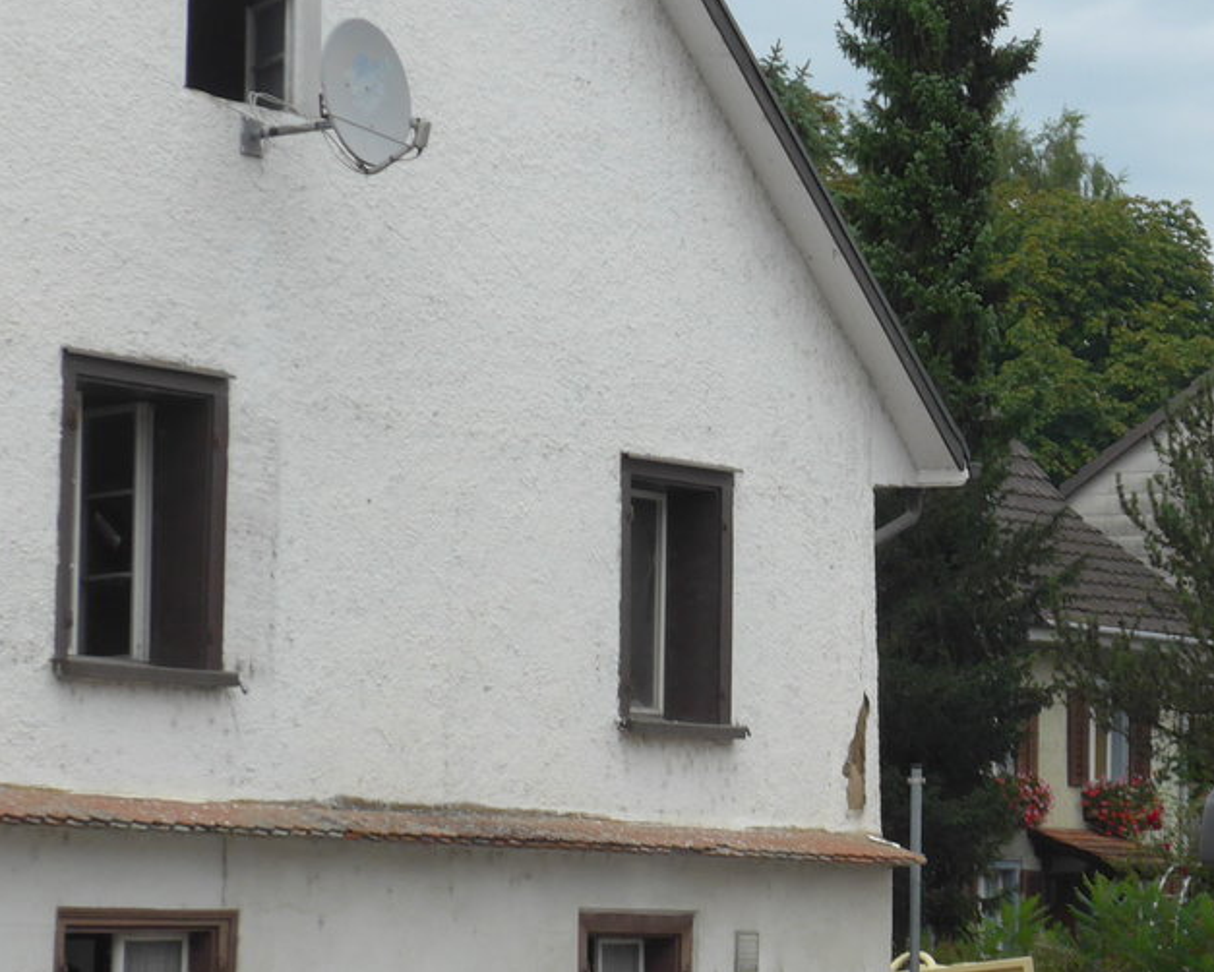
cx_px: 1111
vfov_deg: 9.2
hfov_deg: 11.4
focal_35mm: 168
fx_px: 6038
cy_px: 534
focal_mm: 18
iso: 160
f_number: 4.6
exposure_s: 1/200
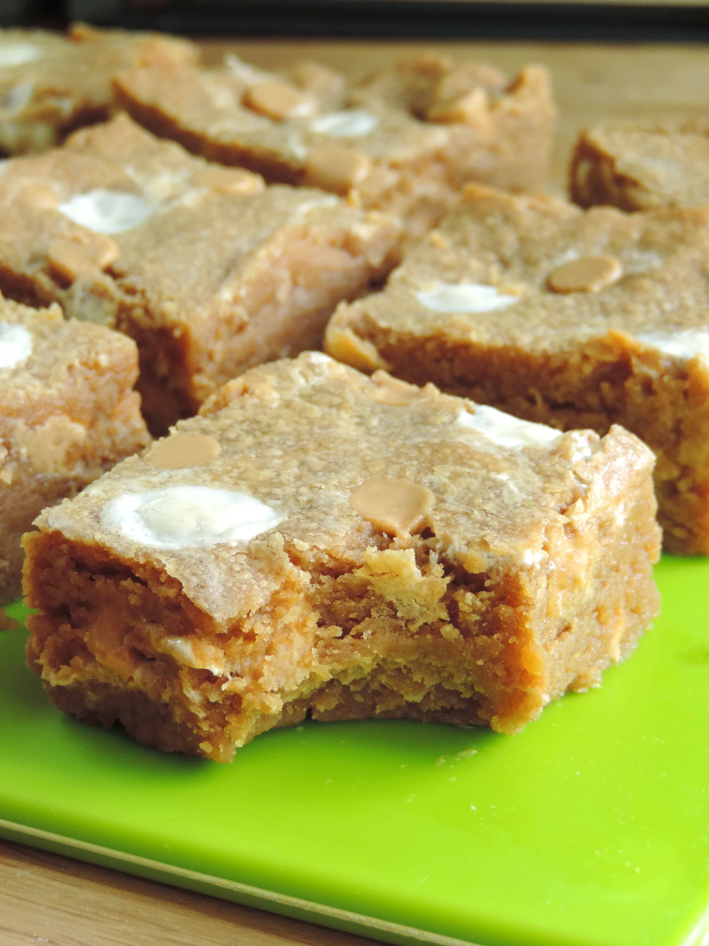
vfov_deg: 21.8
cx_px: 354
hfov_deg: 16.4
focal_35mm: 90
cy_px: 473
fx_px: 2458
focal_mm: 16
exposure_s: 1/25
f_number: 4.1
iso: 400
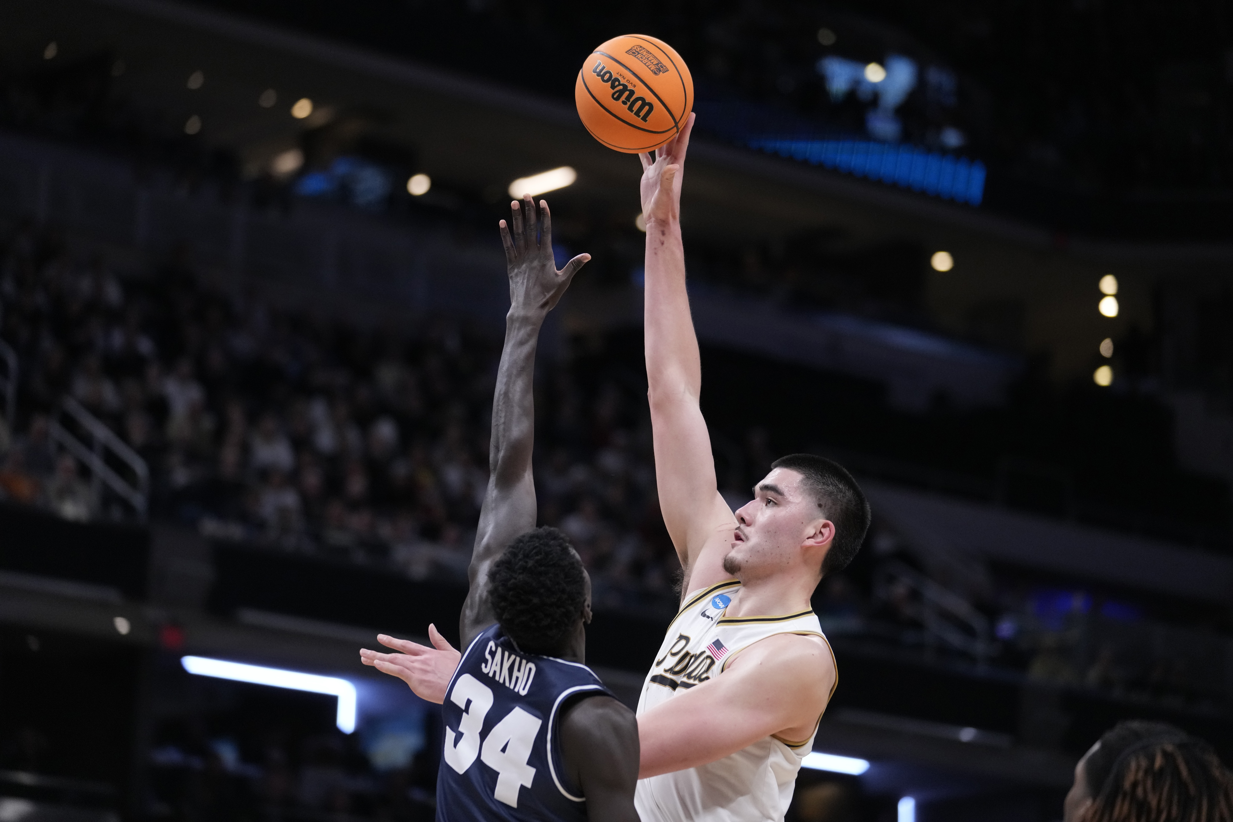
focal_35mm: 127
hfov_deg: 16.1
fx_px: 4349
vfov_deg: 10.8
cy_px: 411
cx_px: 616
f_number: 2.8
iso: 4000
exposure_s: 1/2000
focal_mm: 127
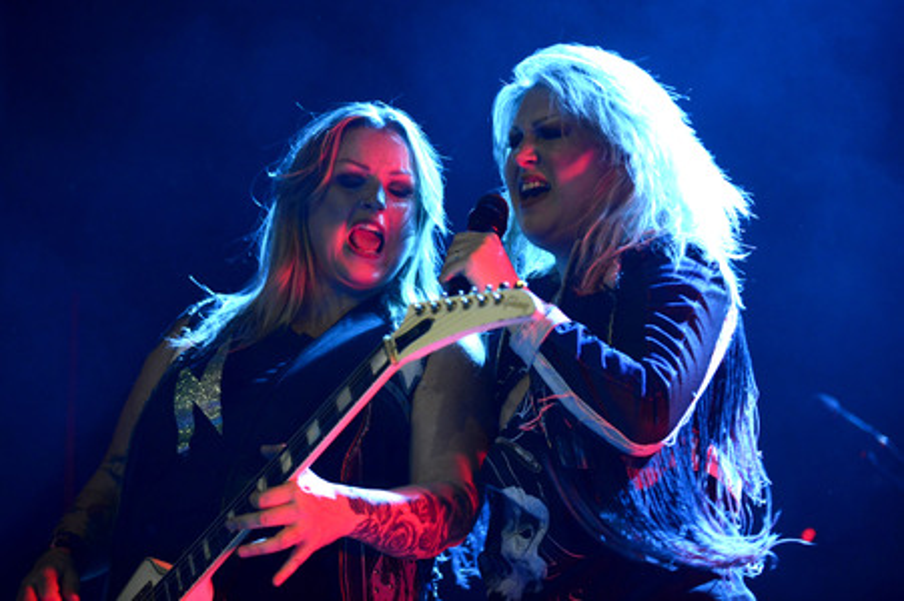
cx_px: 452
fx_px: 2559
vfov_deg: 13.4
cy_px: 300
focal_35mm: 102
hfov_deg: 20.0
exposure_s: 1/200
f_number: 2.8
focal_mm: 102
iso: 2000
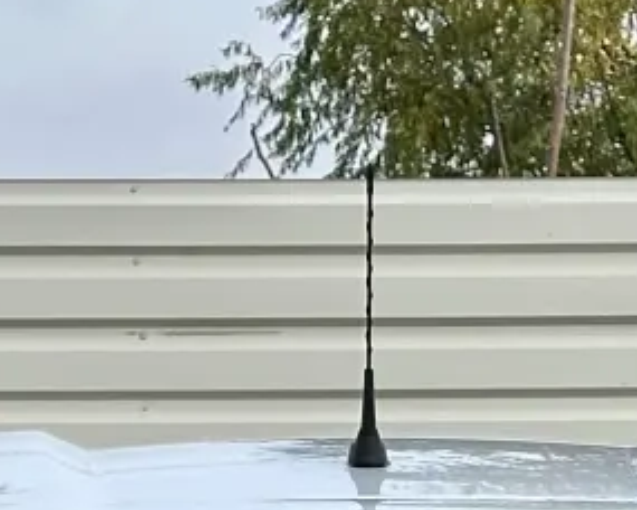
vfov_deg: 6.3
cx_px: 313
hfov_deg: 8.2
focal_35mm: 237
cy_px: 1125
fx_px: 4468
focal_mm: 6.86
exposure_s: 1/1433
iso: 64
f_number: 1.78
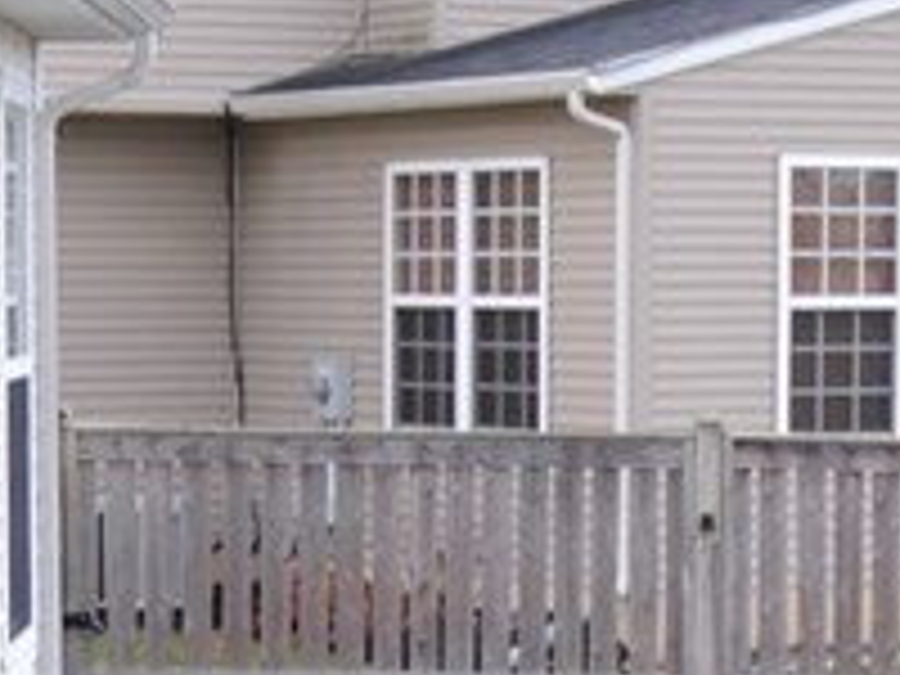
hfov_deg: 12.6
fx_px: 4056
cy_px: 598
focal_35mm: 156
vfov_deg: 9.5
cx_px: 308
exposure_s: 1/80
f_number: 4.2
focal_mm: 20
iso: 200
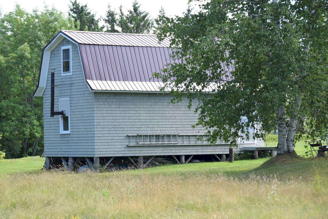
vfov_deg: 11.4
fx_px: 1093
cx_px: 164
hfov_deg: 17.1
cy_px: 110
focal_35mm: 120
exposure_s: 1/250
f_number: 8
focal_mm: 80
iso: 400
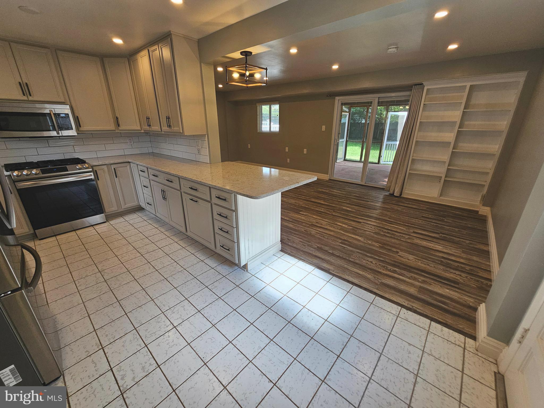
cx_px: 272
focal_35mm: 13
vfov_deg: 89.9
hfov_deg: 106.2
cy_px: 204
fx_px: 204
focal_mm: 2.2
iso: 80
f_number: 2.2
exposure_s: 1/120
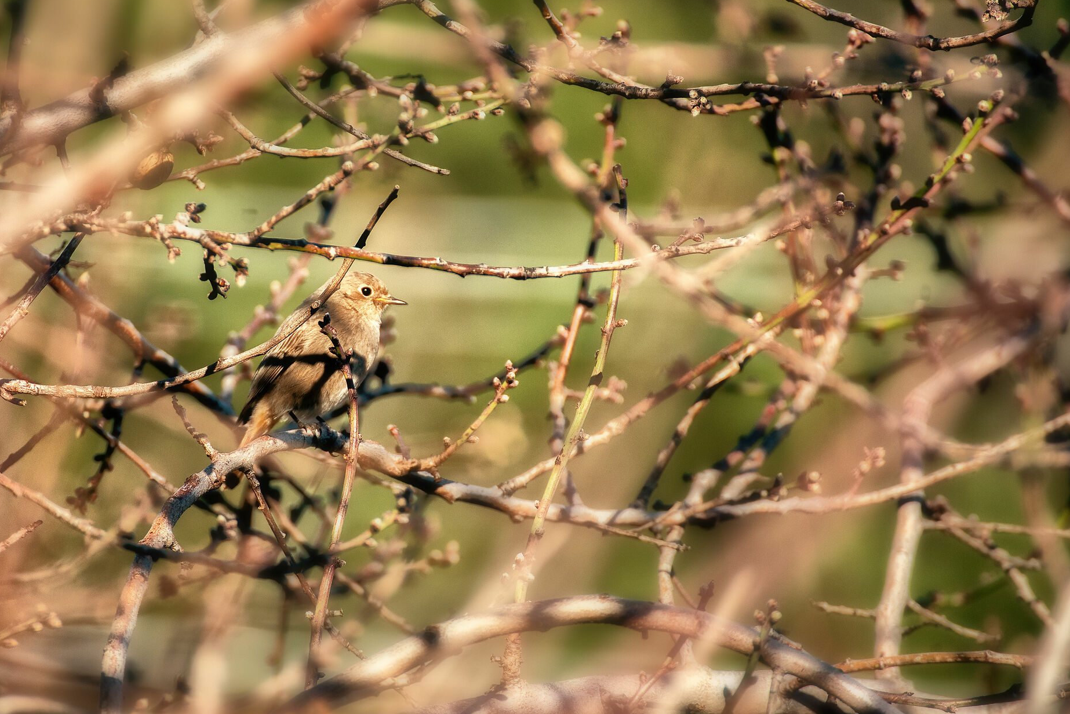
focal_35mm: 390
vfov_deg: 3.5
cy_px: 307
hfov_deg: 5.3
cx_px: 388
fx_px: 11595
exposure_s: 1/1600
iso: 800
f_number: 5.6
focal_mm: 300
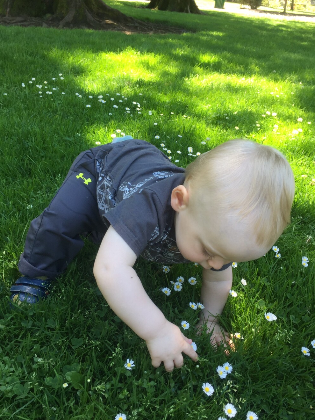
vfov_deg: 55.3
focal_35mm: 33
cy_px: 216
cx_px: 158
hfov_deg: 43.0
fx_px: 400
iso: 32
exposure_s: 1/120
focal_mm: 4.15
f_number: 2.2
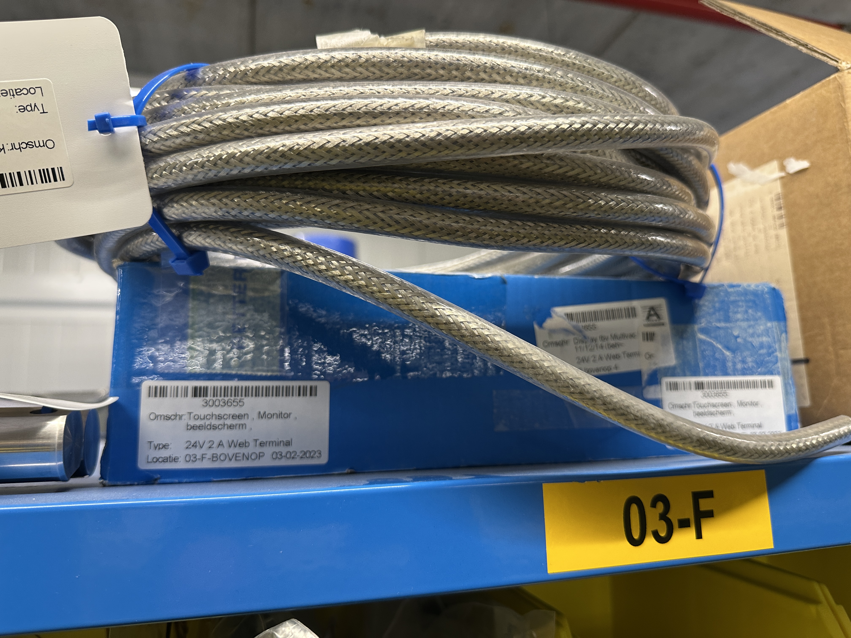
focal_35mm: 24
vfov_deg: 56.8
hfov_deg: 71.6
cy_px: 319
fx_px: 590
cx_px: 426
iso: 200
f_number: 1.78
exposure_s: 1/100
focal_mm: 6.86
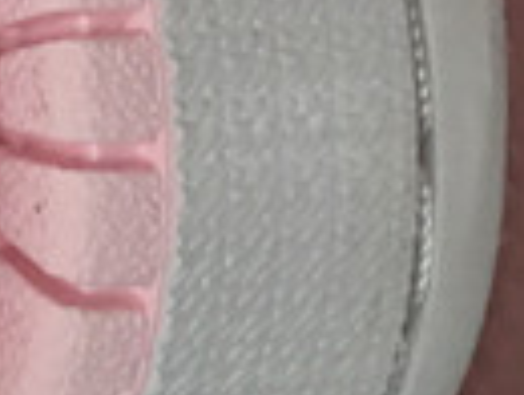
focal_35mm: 214
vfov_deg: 6.7
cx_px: -1153
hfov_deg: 7.8
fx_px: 3245
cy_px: -490
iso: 25
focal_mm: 3.3
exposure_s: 1/100
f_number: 2.4
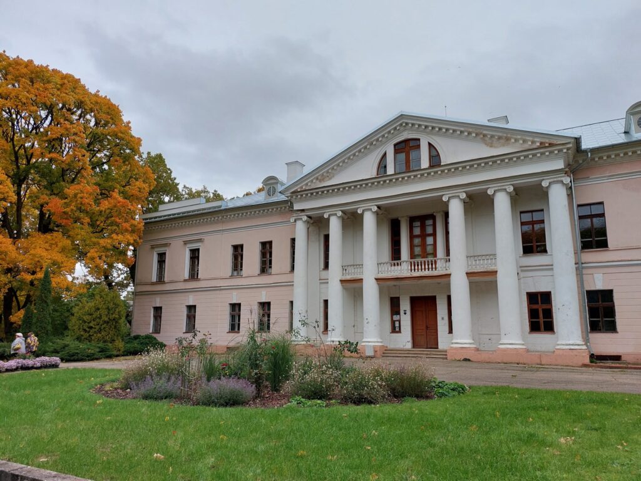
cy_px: 240
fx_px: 444
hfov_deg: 71.6
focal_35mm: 24
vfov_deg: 56.8
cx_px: 320
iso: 25
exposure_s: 1/195
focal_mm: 5.23
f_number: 1.8
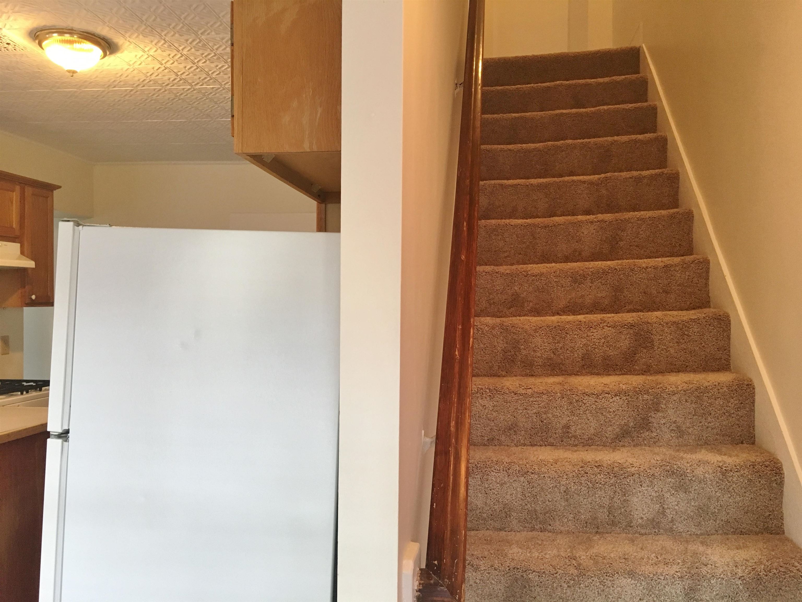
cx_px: 401
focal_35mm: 29
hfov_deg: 61.7
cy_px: 301
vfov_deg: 48.2
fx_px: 672
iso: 125
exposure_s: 1/30
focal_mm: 4.15
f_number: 2.2
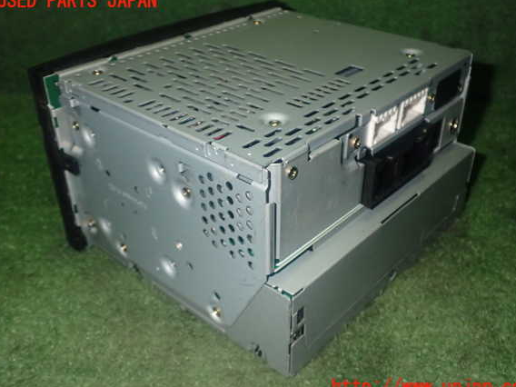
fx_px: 566
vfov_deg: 37.7
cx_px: 264
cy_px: 194
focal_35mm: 38
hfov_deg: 49.0
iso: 500
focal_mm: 6.37
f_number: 7.1
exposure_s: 1/40
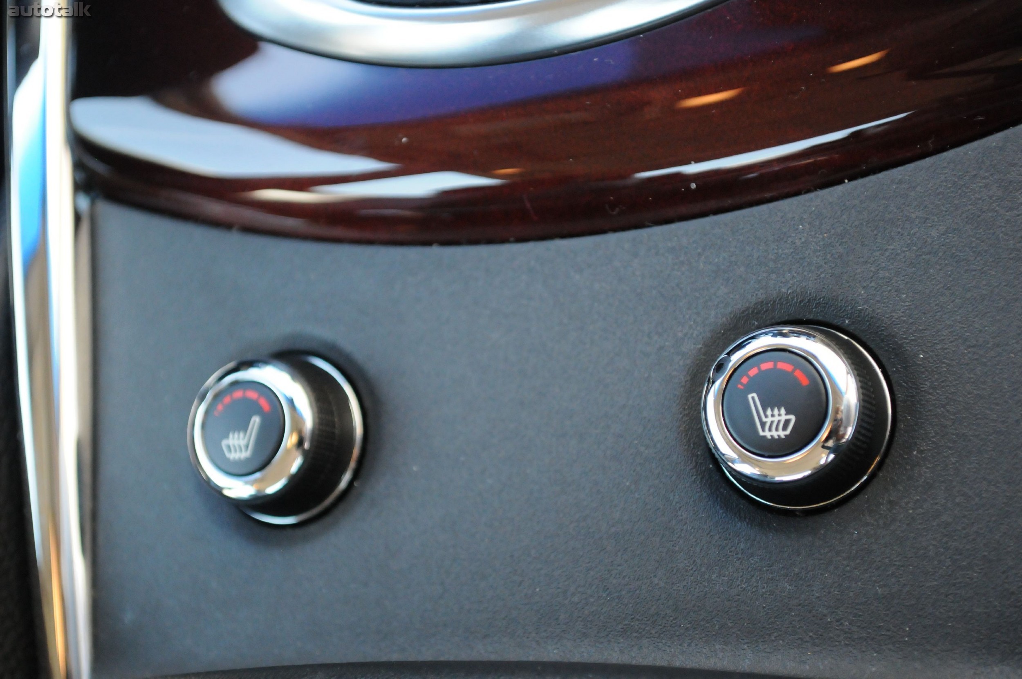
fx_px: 2339
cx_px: 511
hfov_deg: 24.6
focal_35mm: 82
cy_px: 340
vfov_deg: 16.5
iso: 2000
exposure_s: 1/320
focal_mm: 55
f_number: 5.6
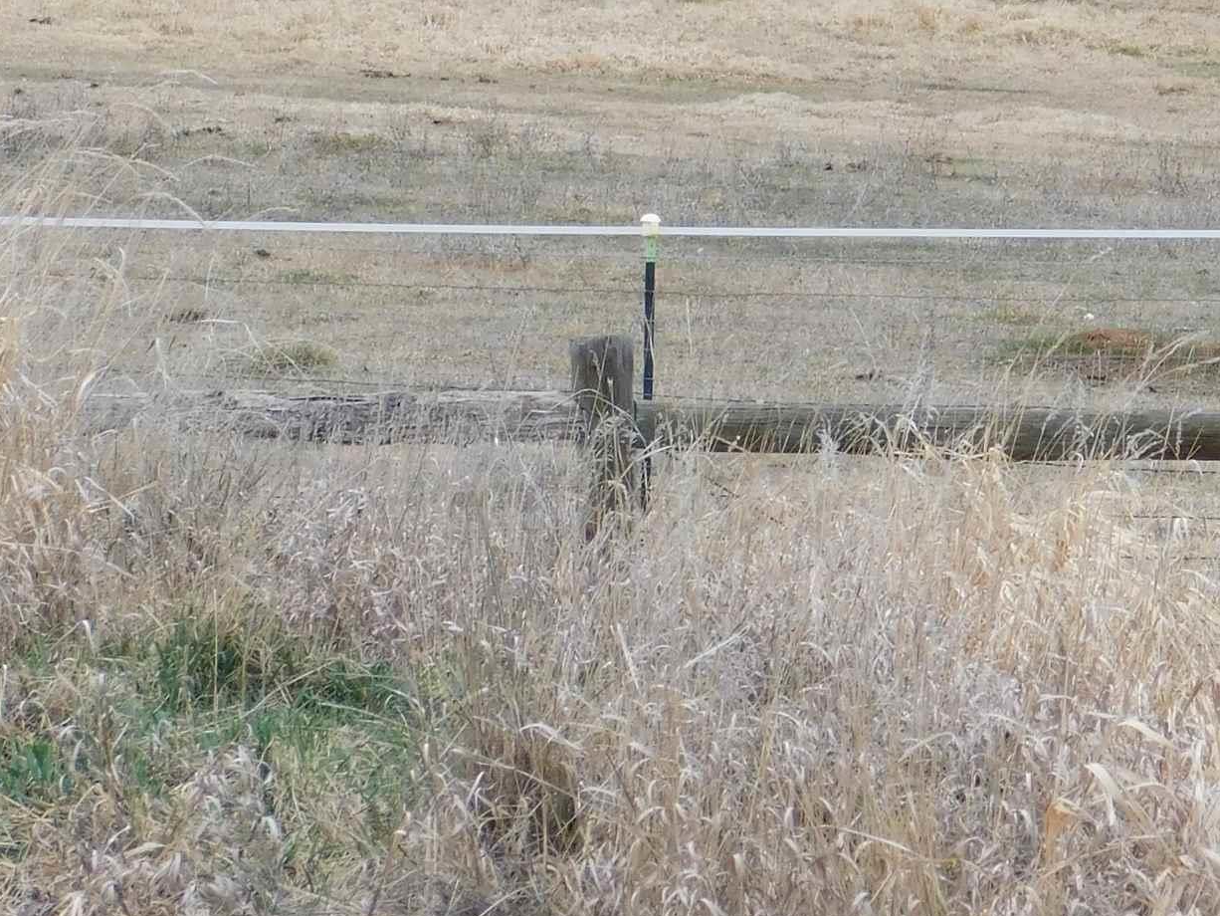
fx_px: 17837
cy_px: 285
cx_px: 871
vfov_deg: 2.9
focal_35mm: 506
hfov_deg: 3.9
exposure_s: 1/200
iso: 125
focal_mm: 35.9
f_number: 5.4
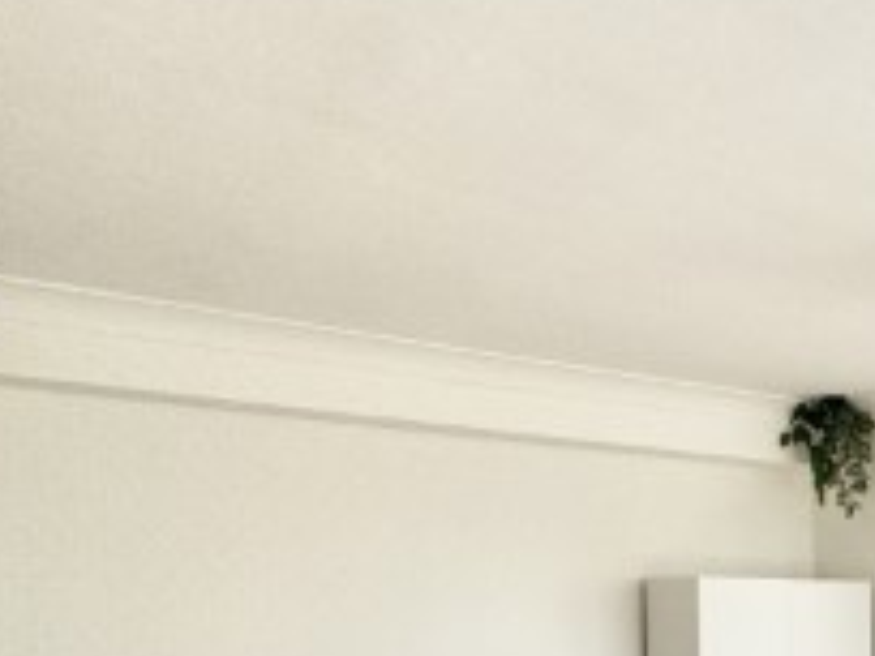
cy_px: 690
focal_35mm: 44
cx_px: 1068
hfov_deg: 34.0
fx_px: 1112
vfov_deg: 30.1
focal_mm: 2.22
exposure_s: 1/99
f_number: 2.2
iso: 100
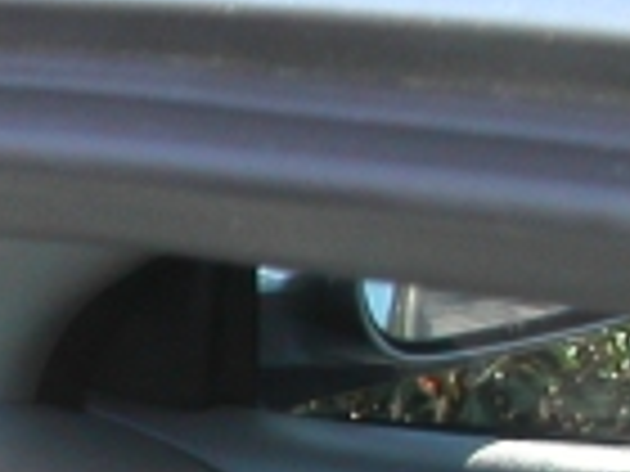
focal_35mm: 217
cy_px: 1016
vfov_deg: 6.6
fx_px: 3949
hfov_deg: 8.4
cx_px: -873
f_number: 4.5
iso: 141
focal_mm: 7.8
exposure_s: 1/90
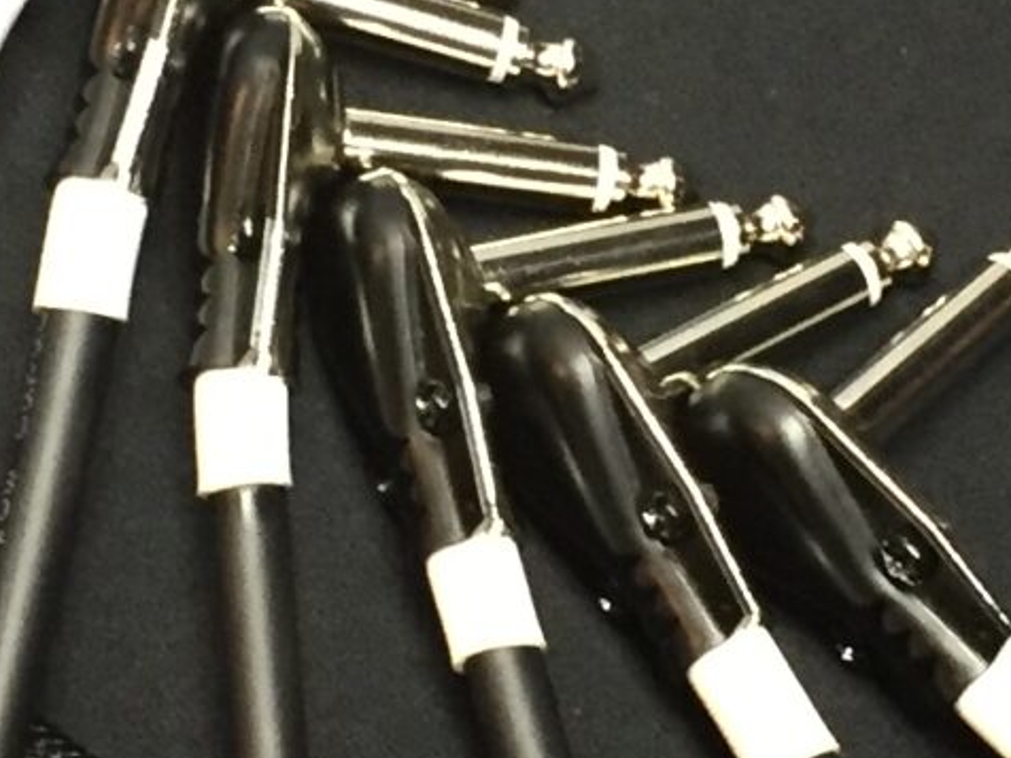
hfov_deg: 12.6
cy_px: 314
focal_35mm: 156
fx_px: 4556
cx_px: 720
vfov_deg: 9.5
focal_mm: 4.15
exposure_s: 1/30
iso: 250
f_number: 2.2
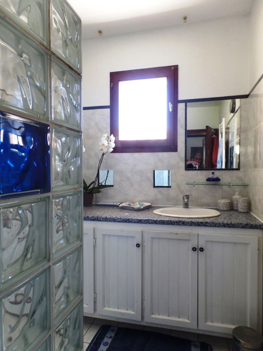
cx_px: 132
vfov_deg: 73.9
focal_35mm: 23
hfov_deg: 58.9
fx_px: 233
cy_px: 176
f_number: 2.8
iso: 200
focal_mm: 4.1
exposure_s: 1/30
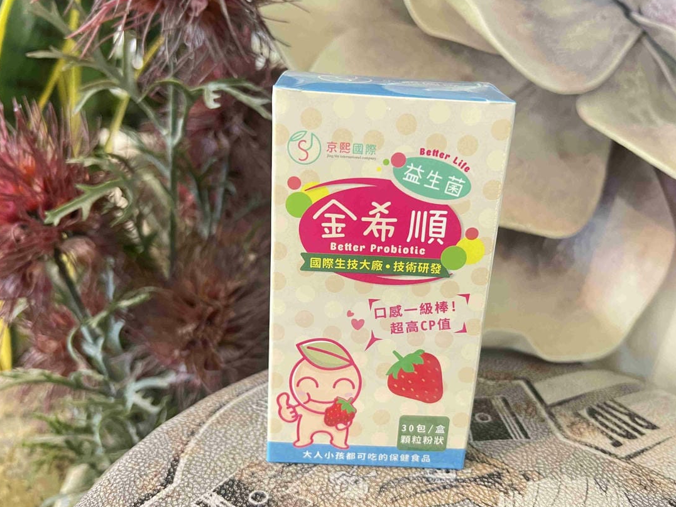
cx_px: 360
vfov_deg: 48.2
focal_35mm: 29
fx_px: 566
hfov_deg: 61.6
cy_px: 243
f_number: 1.5
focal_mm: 5.7
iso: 400
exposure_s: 1/60
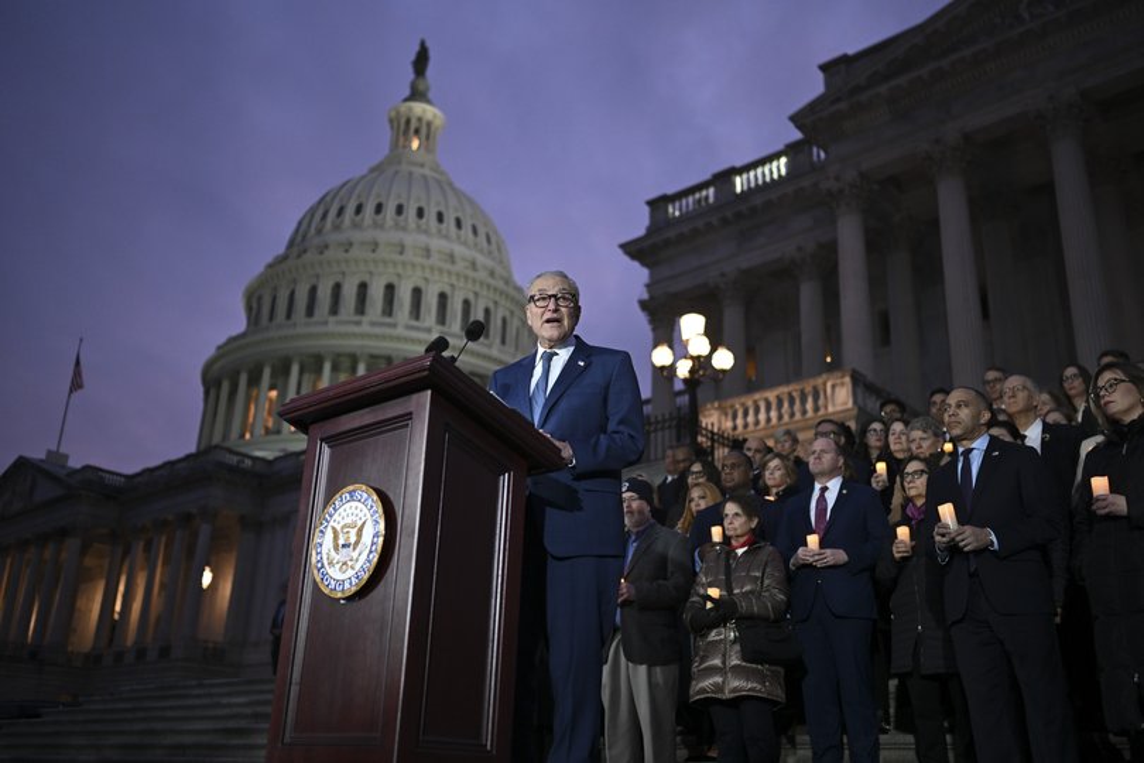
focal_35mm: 35
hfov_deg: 54.4
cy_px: 382
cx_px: 572
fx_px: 1112
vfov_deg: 37.9
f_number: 1.8
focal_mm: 35
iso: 2000
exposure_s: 1/500
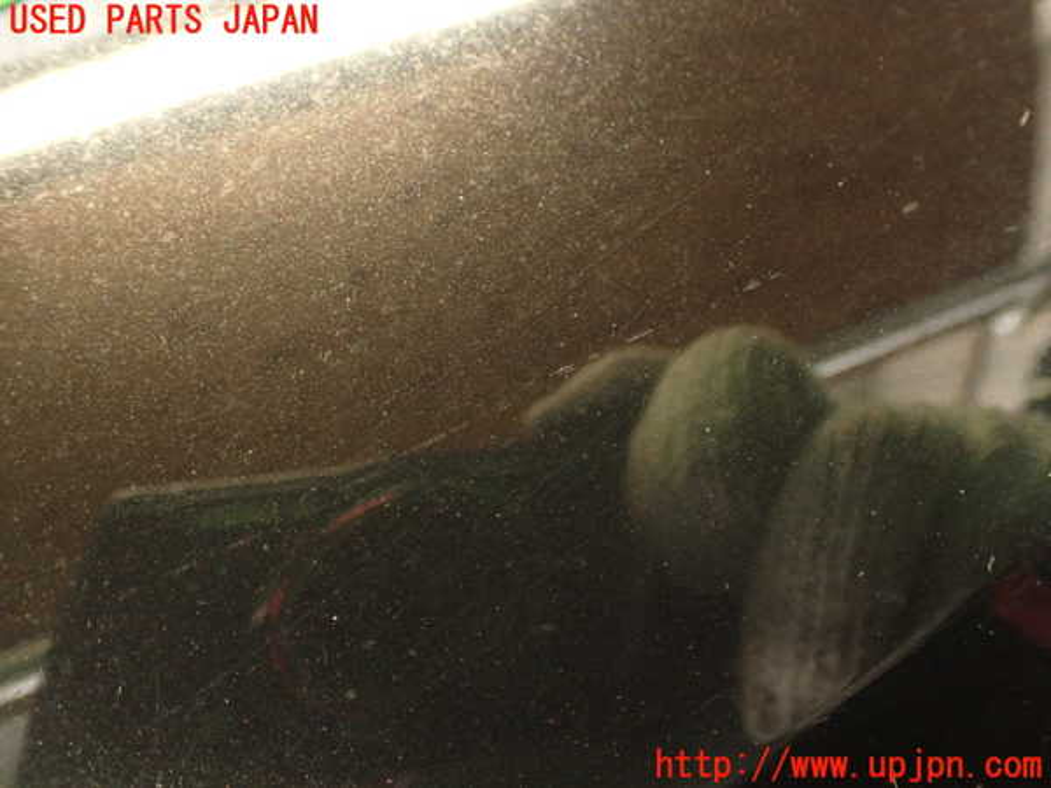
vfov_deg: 39.7
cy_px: 394
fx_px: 1093
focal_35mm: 36
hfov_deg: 51.4
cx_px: 526
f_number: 2.5
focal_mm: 6.37
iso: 800
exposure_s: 1/20
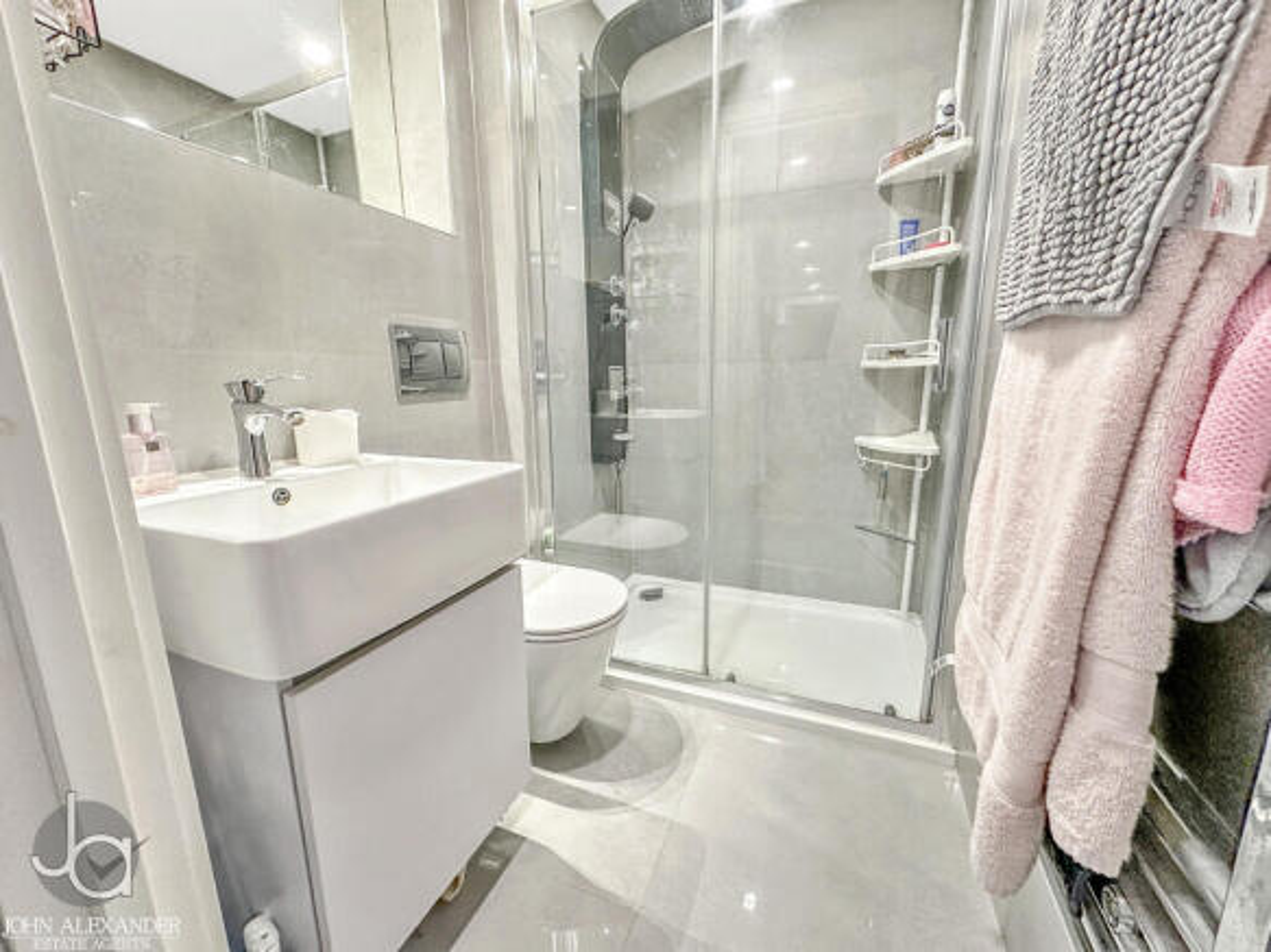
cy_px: 476
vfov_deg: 85.7
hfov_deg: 102.1
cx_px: 636
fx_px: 514
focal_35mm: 14
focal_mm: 2.22
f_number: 2.2
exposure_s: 1/50
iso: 500
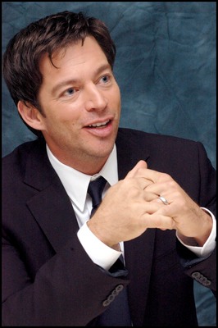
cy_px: 164
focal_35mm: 150
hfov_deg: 9.1
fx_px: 1365
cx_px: 109
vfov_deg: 13.7
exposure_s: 1/400
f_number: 9
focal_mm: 100
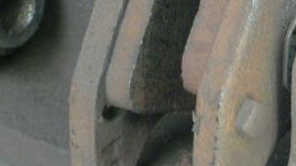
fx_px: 1004
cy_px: 68
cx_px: 350
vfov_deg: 9.4
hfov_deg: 16.1
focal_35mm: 128
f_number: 2.8
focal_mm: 6.3
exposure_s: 1/25
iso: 200
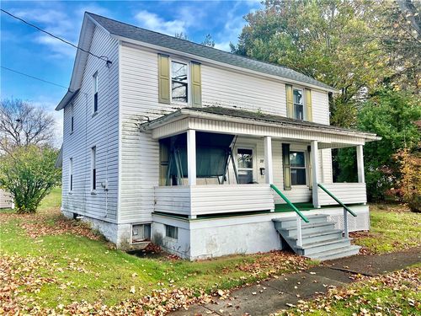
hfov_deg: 67.3
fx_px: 316
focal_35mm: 26
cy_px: 158
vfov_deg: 53.1
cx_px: 210
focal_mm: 5.7
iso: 50
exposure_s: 1/1431
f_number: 1.5
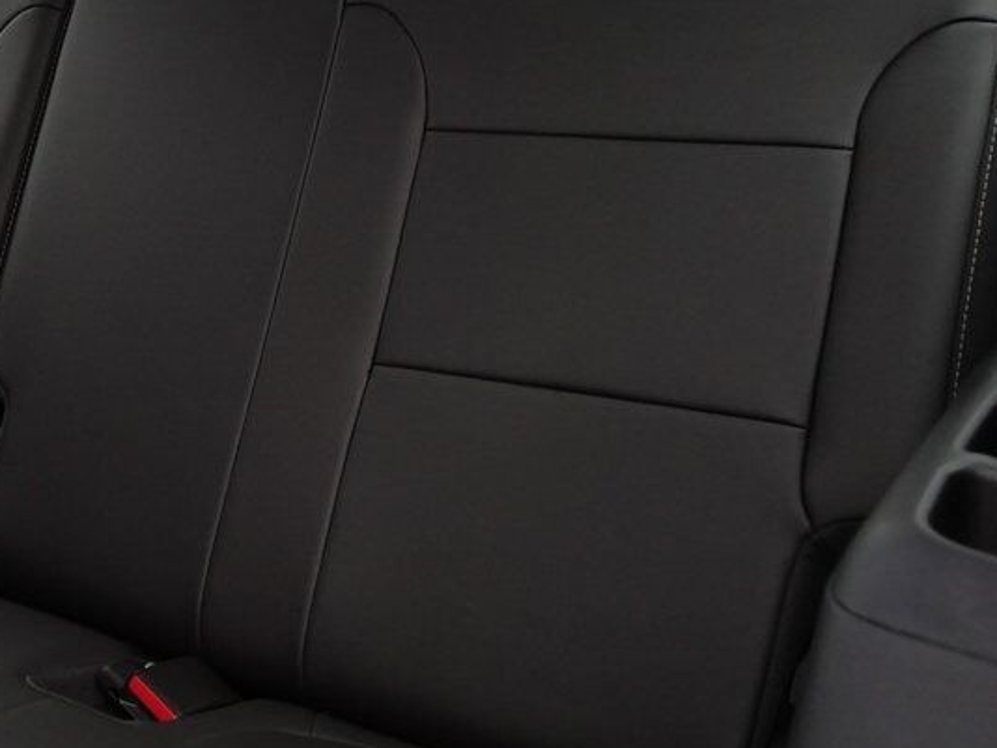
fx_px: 1325
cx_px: 108
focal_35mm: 46
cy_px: 233
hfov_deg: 38.5
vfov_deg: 31.2
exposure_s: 1/60
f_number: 3.5
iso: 500
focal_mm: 12
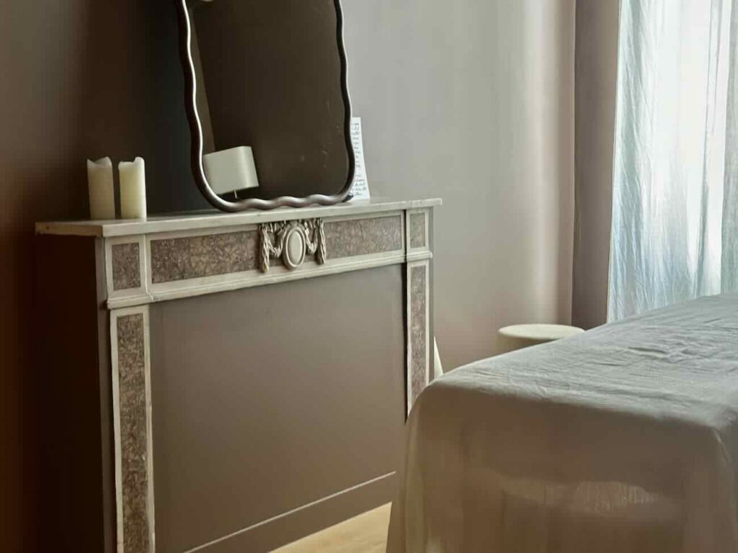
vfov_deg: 30.3
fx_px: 1023
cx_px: 369
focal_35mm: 48
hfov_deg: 39.7
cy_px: 276
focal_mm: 6.86
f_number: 1.78
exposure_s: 1/33
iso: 250
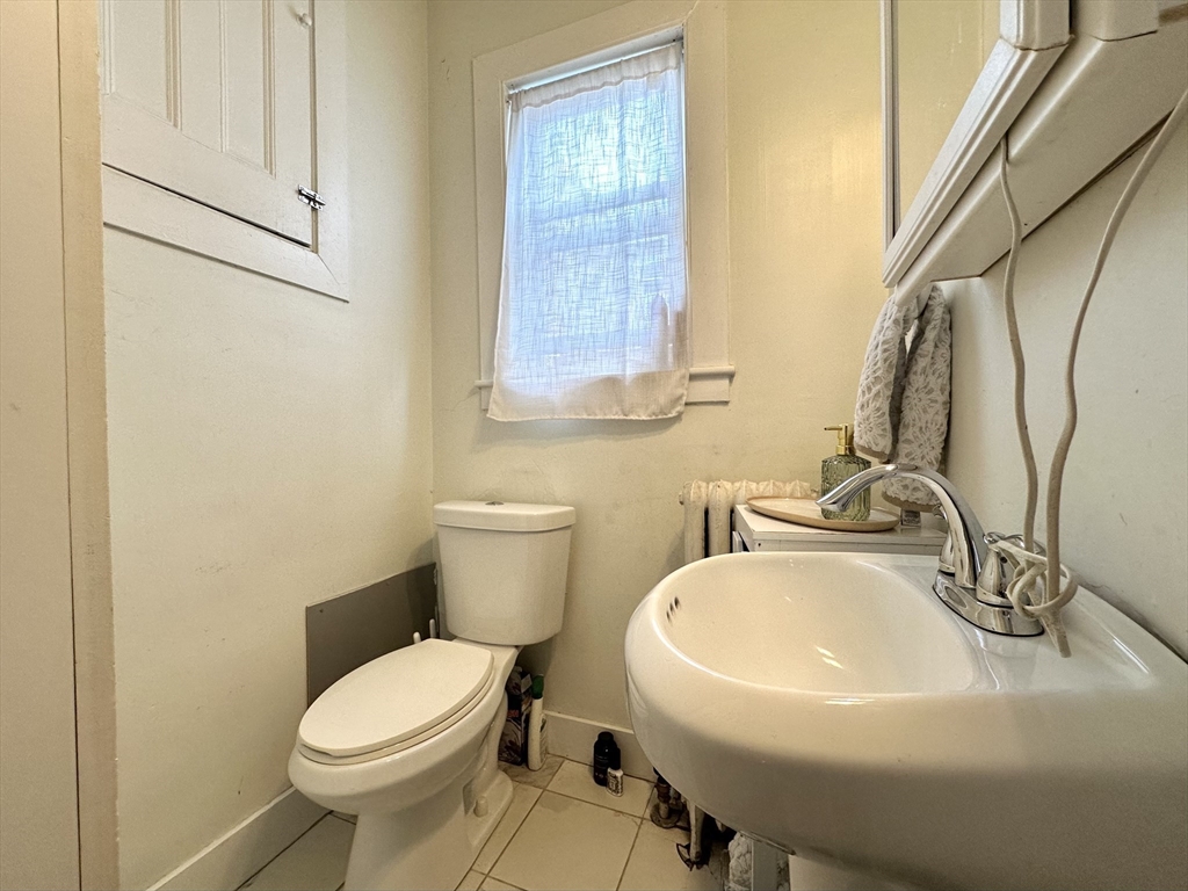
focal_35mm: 14
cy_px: 446
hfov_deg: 102.1
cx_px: 594
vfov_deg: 85.7
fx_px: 480
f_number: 2.2
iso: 125
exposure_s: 1/120
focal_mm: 2.22
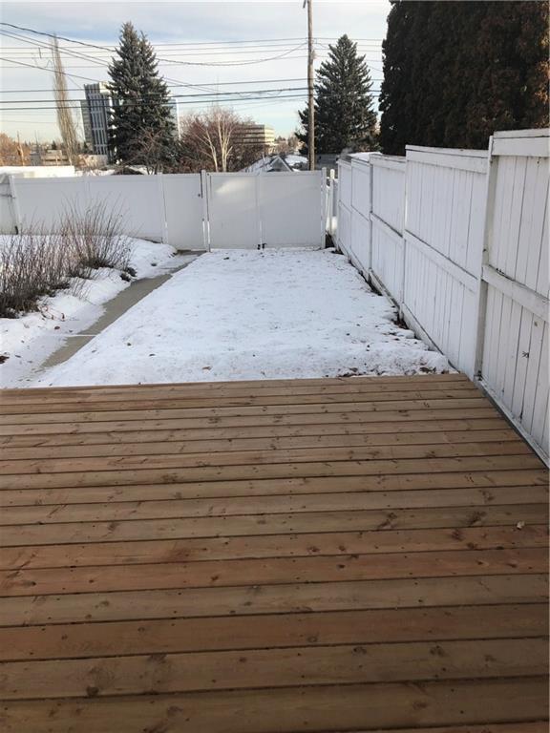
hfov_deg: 49.7
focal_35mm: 28
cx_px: 275
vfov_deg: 63.4
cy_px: 366
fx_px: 593
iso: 20
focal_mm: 3.99
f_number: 1.8
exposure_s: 1/813
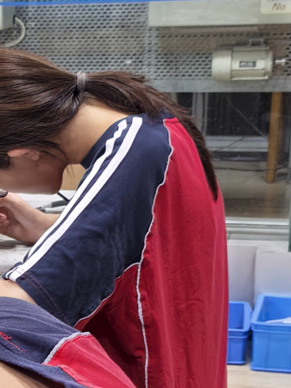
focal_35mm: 117
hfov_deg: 11.7
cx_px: -224
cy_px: 353
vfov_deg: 16.6
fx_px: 1311
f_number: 1.9
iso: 125
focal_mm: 5.52
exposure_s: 1/40
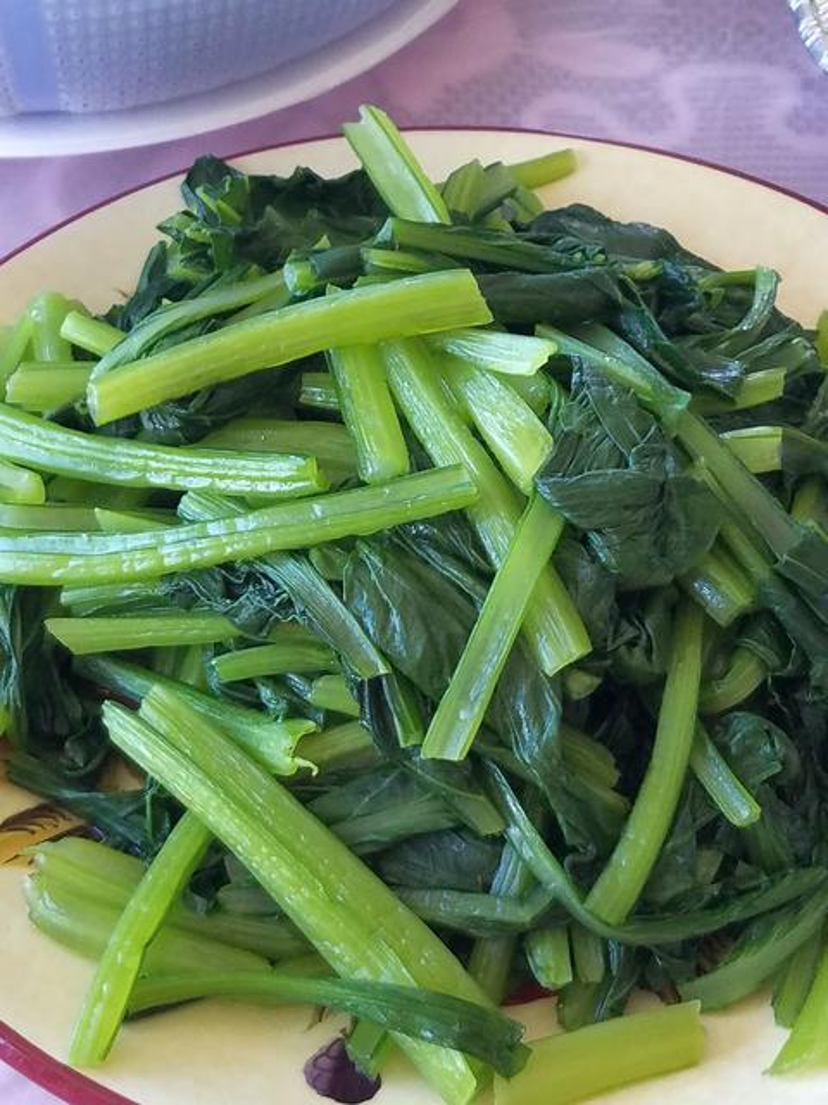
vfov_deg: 67.3
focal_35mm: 26
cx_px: 414
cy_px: 552
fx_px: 829
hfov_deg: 53.1
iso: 100
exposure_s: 1/120
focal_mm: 4.2
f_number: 1.7
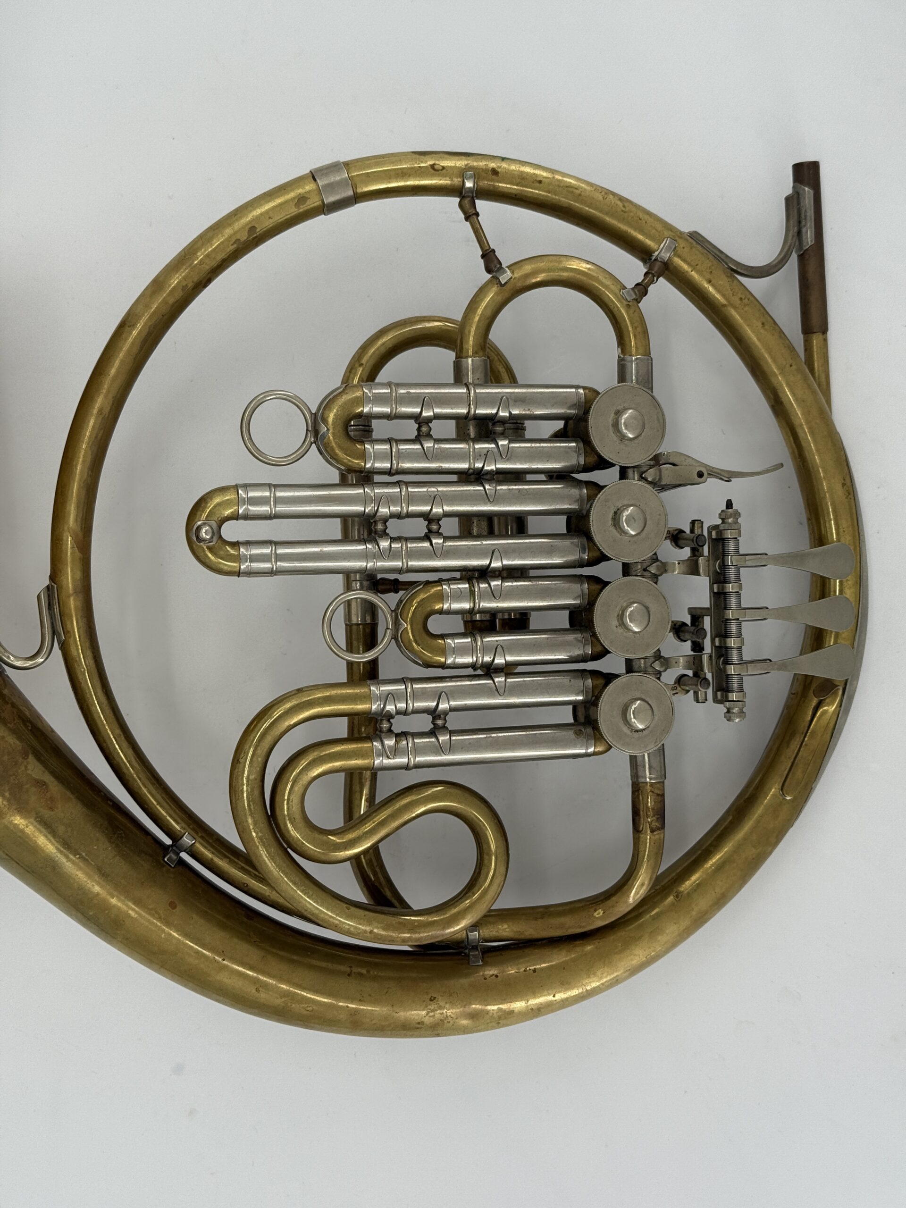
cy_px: 604
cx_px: 453
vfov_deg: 39.7
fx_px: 1675
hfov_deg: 30.3
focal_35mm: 48
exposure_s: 1/1285
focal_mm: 6.76
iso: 64
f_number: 1.78
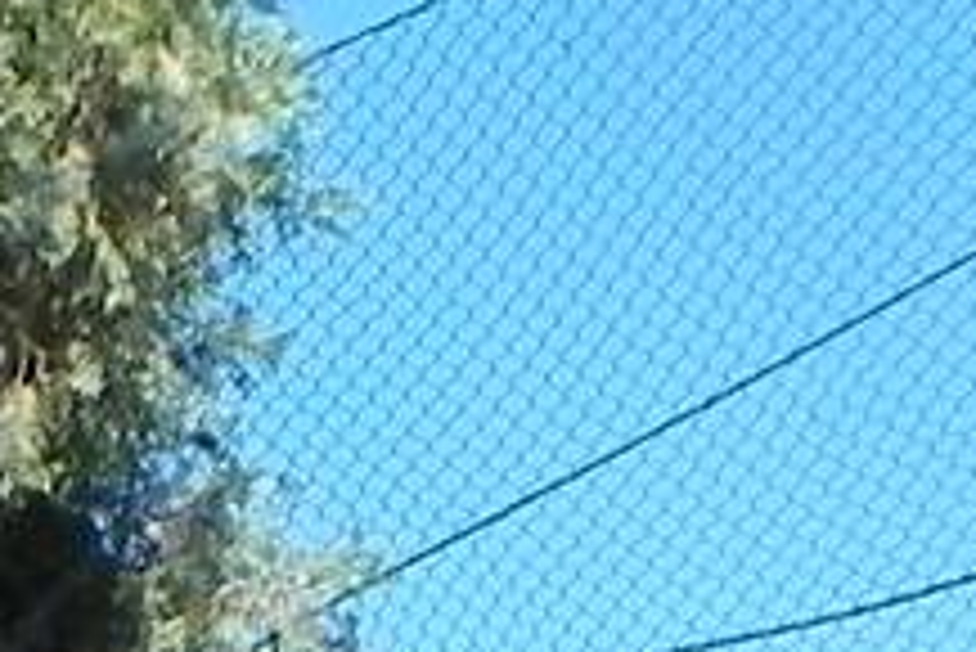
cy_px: 2410
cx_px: -1403
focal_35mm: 314
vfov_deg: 4.1
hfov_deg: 6.3
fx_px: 8518
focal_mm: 7.3
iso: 160
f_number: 5.6
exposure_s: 1/303
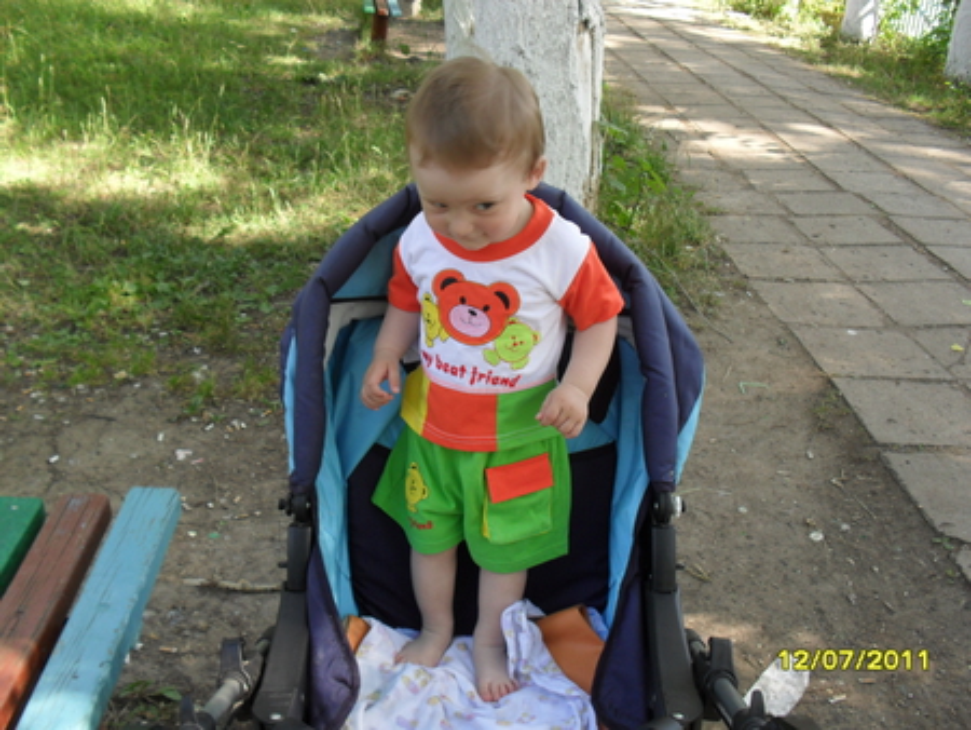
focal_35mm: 35
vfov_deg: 40.7
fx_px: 982
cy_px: 365
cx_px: 486
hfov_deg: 52.6
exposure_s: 1/90
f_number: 3.2
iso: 100
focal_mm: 6.3
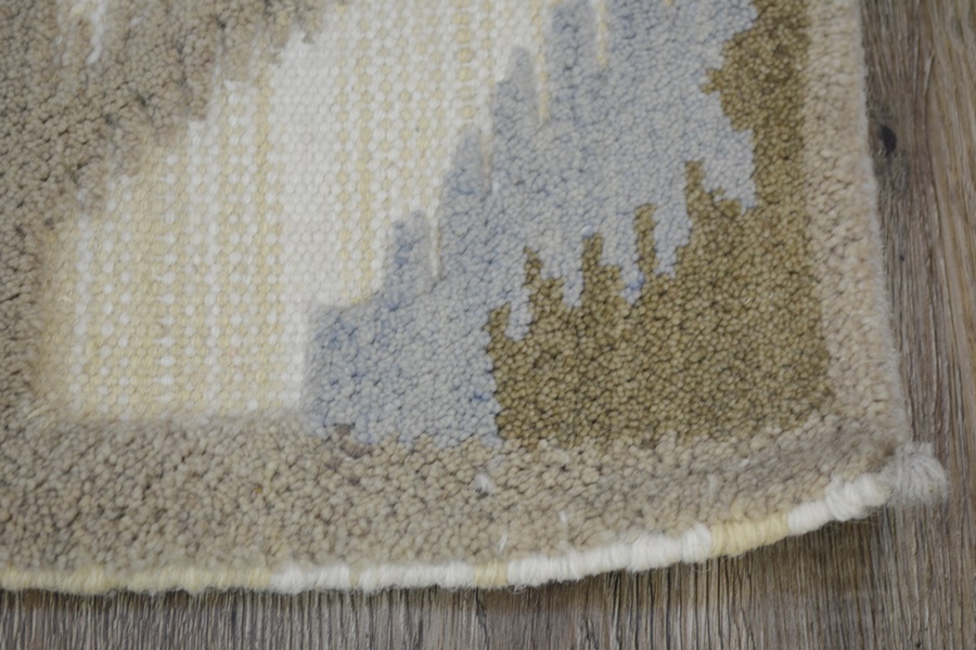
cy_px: 325
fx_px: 1952
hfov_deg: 28.1
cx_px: 488
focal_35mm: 72
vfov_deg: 18.9
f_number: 5.3
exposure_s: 1/60
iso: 560
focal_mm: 48
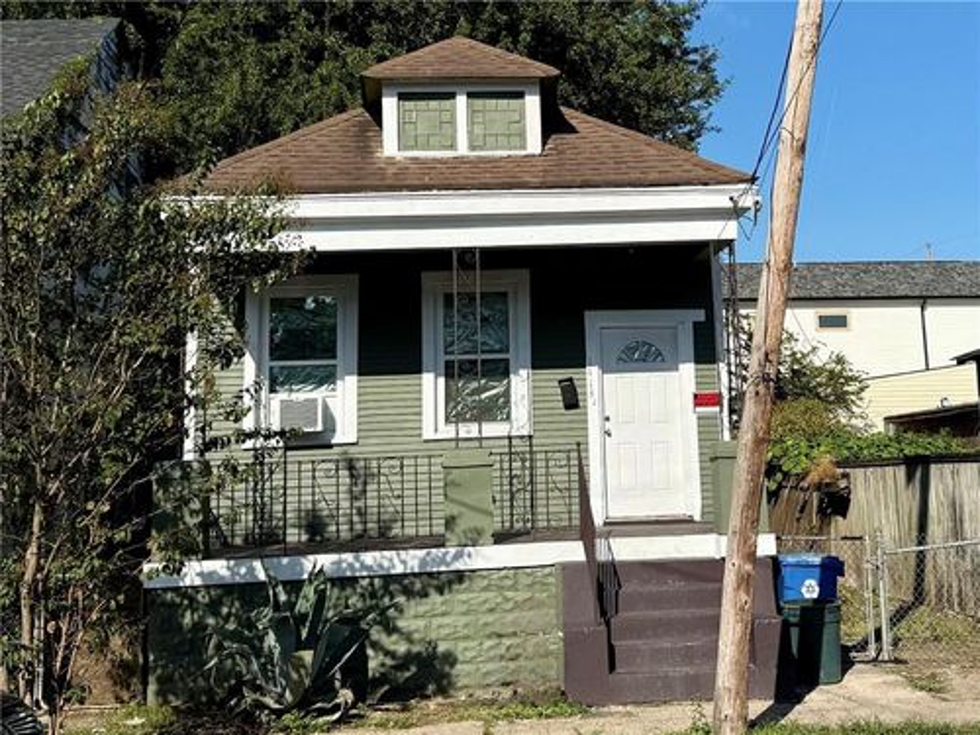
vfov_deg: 56.8
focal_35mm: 24
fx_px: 679
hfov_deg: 71.6
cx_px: 490
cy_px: 368
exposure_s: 1/5714
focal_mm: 6.76
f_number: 1.78
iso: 80
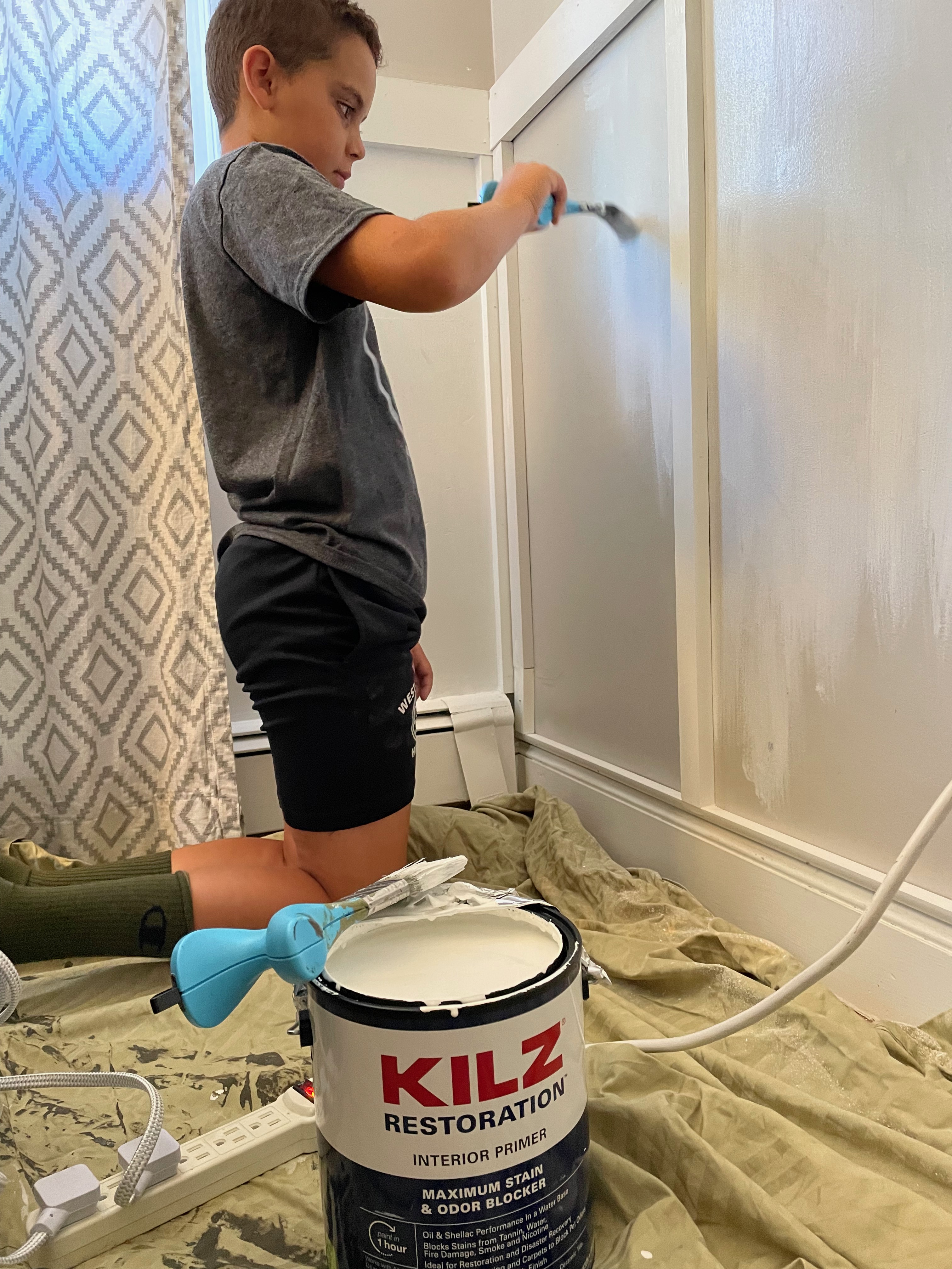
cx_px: 476
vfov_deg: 67.3
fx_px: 953
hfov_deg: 53.1
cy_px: 634
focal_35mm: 26
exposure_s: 1/60
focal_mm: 4.2
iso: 400
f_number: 1.6
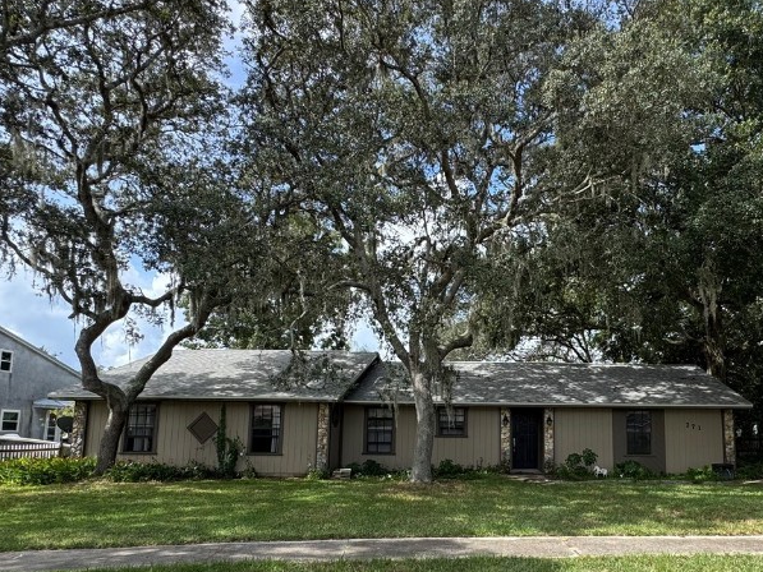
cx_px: 501
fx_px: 529
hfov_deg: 69.8
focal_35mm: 24
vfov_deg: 55.8
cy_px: 374
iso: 40
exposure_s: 1/392
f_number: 2.2
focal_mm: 2.22
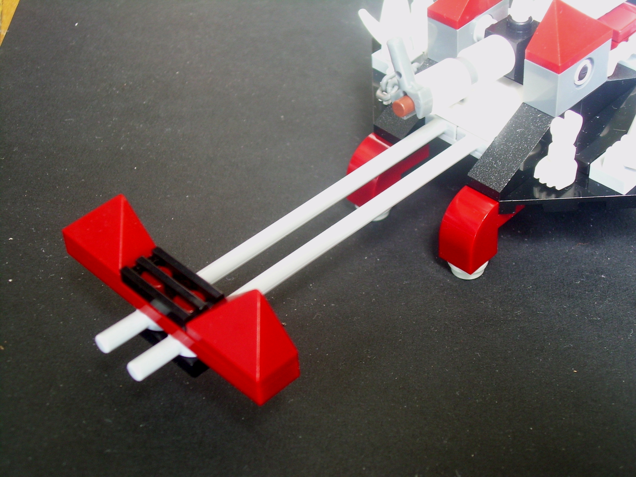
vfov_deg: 24.0
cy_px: 238
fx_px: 1121
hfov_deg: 31.7
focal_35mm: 61
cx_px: 318
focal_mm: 10.3
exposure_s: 1/2
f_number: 3.4
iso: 141
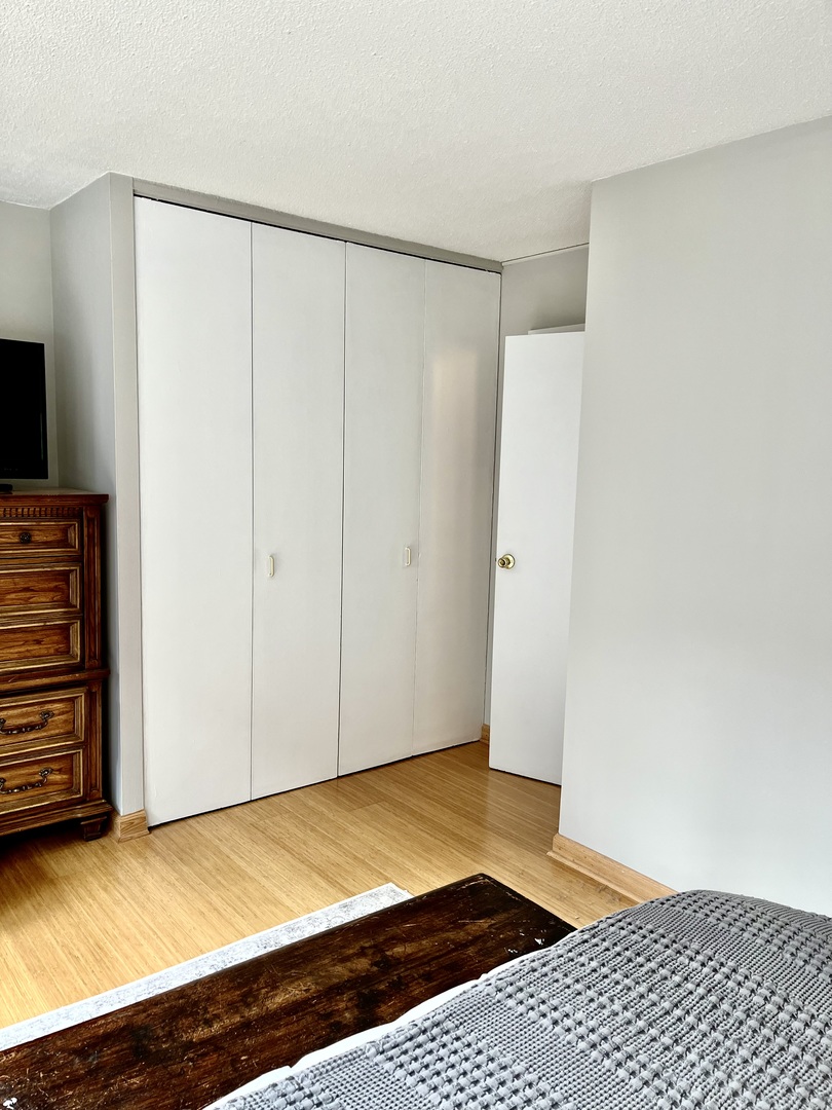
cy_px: 555
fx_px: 833
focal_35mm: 26
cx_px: 416
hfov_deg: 53.1
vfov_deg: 67.3
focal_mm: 5.1
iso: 80
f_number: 1.6
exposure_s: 1/121
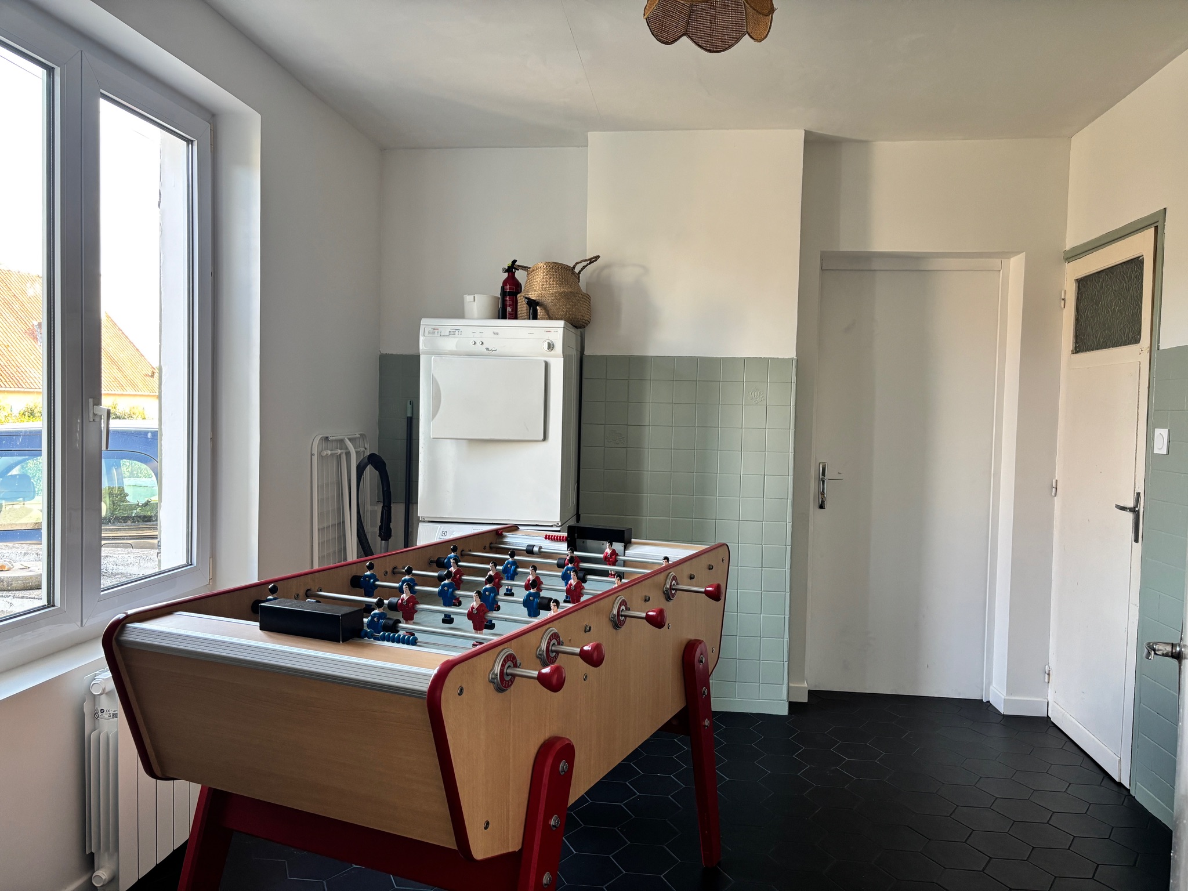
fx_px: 892
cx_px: 594
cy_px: 446
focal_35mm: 26
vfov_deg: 53.1
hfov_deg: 67.3
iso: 125
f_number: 1.6
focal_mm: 5.96
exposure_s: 1/91
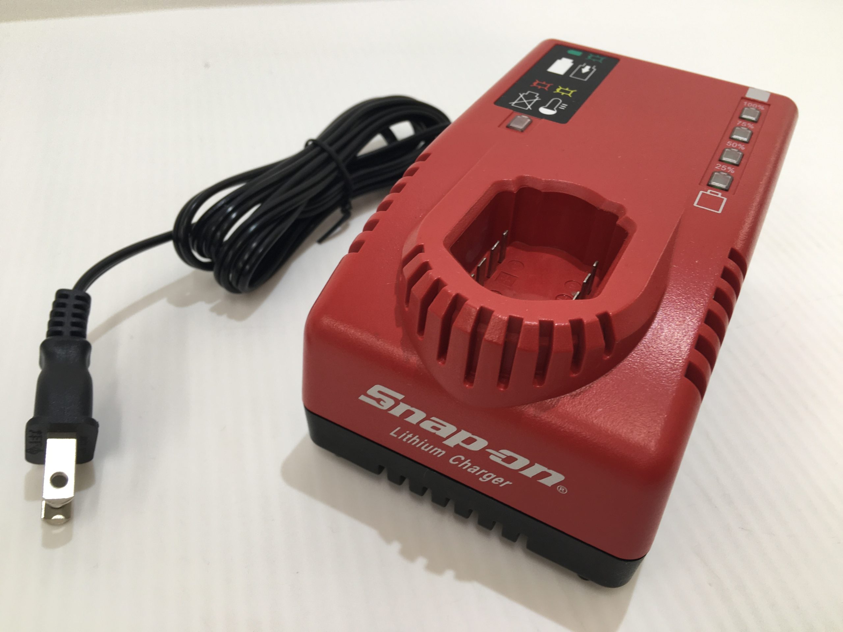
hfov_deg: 61.7
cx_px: 422
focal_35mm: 29
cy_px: 316
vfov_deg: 48.2
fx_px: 706
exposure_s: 1/60
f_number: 2.2
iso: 32
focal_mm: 4.15
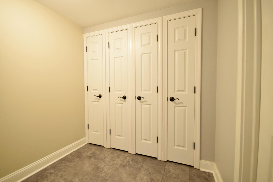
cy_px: 91
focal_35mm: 15
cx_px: 136
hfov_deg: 100.4
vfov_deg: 77.3
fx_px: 114
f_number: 6.3
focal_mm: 10
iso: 200
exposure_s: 1/3
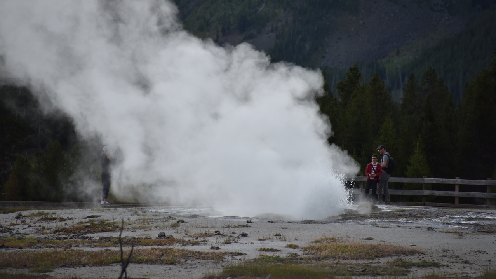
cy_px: 117
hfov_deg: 6.9
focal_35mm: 315
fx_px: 4142
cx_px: 248
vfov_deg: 3.9
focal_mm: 300
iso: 640
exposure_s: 1/640
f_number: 5.6
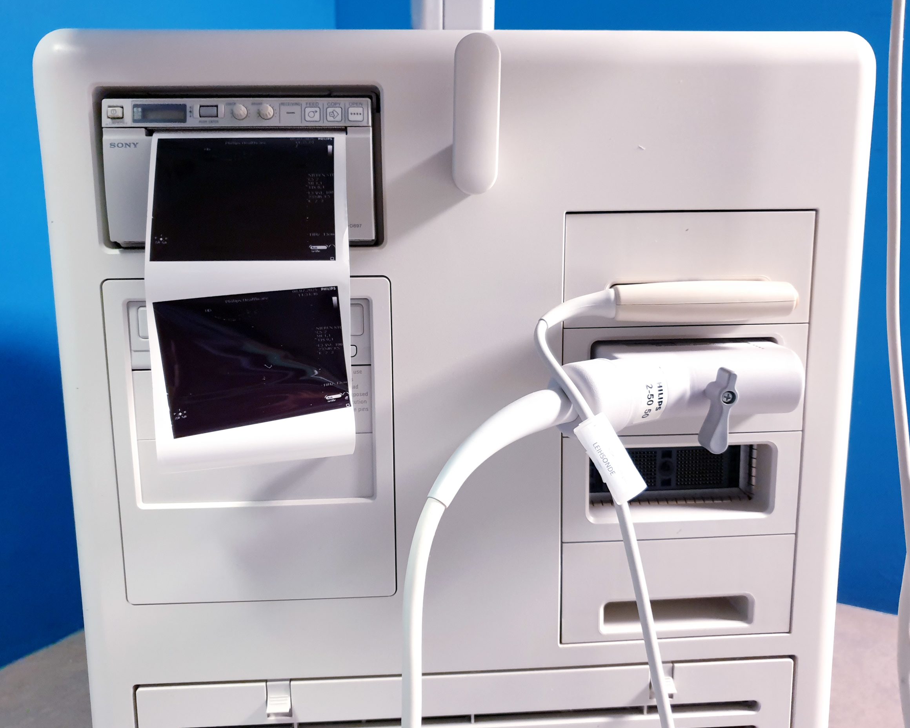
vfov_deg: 51.5
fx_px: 754
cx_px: 452
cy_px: 368
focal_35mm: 28
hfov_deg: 62.2
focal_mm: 4.3
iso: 320
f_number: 1.5
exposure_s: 1/50
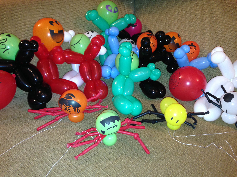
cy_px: 88
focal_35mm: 33
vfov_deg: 42.9
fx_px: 226
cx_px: 118
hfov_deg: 55.4
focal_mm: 4.12
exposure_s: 1/17
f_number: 2.4
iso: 125
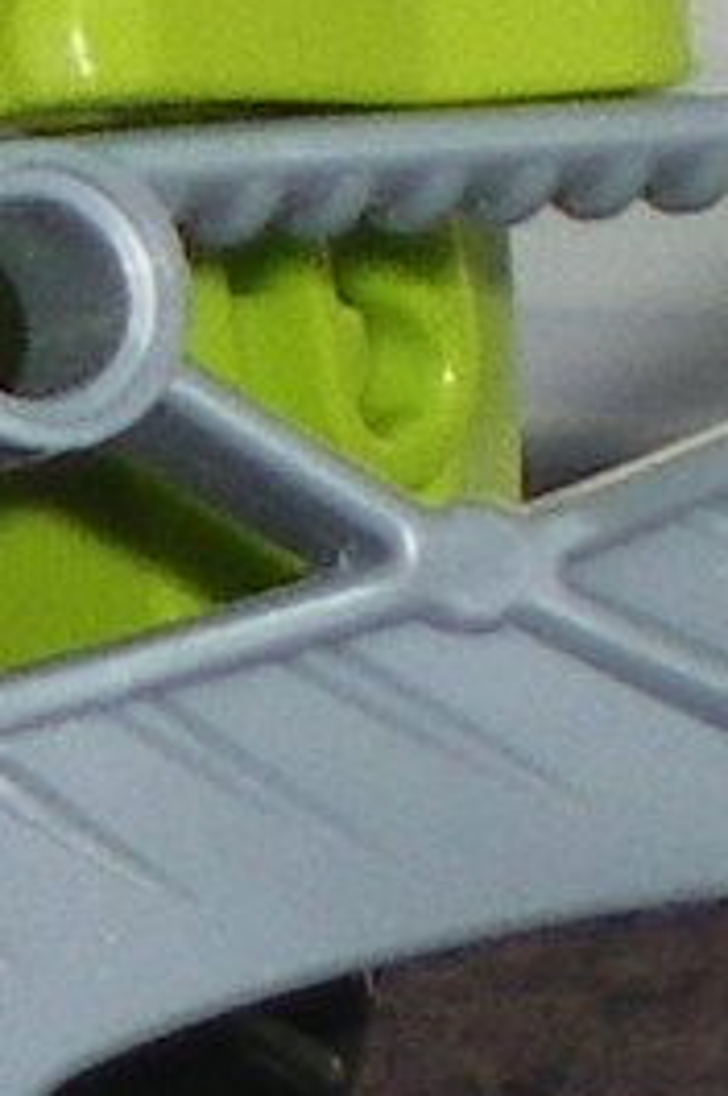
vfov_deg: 6.0
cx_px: -529
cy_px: -310
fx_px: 10461
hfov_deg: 4.0
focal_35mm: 344
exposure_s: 1/50
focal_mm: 6.3
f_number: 3.1
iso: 100
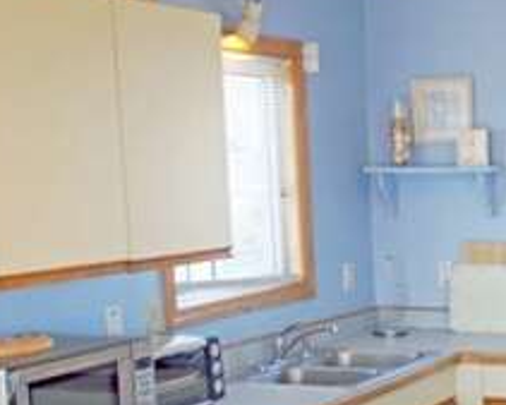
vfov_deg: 18.5
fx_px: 1229
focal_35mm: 82
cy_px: 355
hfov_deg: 21.1
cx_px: 664
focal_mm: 16
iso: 400
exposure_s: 1/100
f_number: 5.6
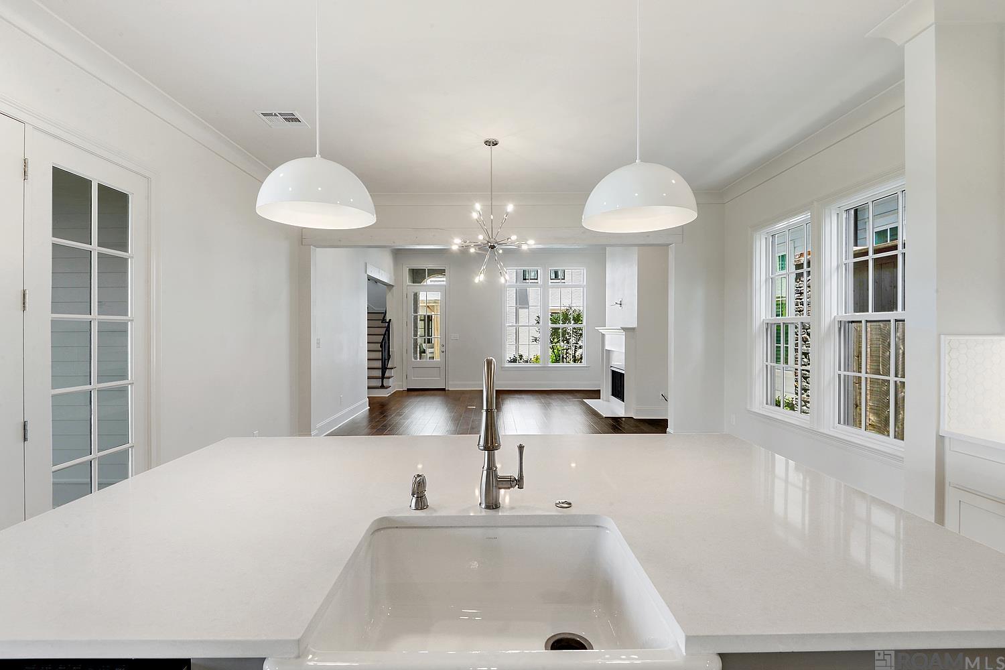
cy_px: 335
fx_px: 447
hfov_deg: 96.7
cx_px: 502
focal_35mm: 16
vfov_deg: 73.7
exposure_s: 1/2
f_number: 14
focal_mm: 16
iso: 200
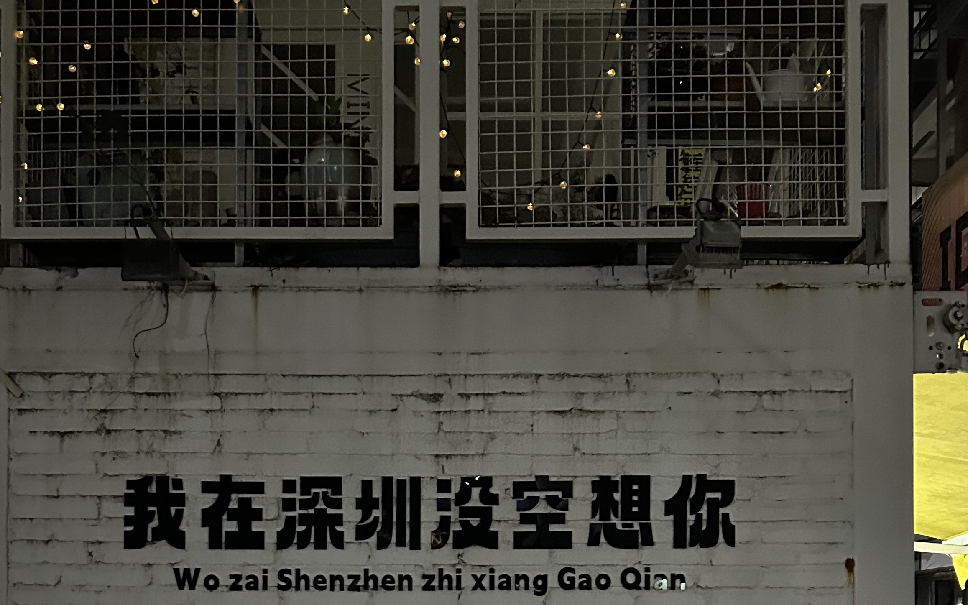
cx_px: 427
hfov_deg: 41.8
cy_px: 605
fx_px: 1266
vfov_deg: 25.5
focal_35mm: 48
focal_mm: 5.7
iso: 800
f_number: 1.5
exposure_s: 1/25
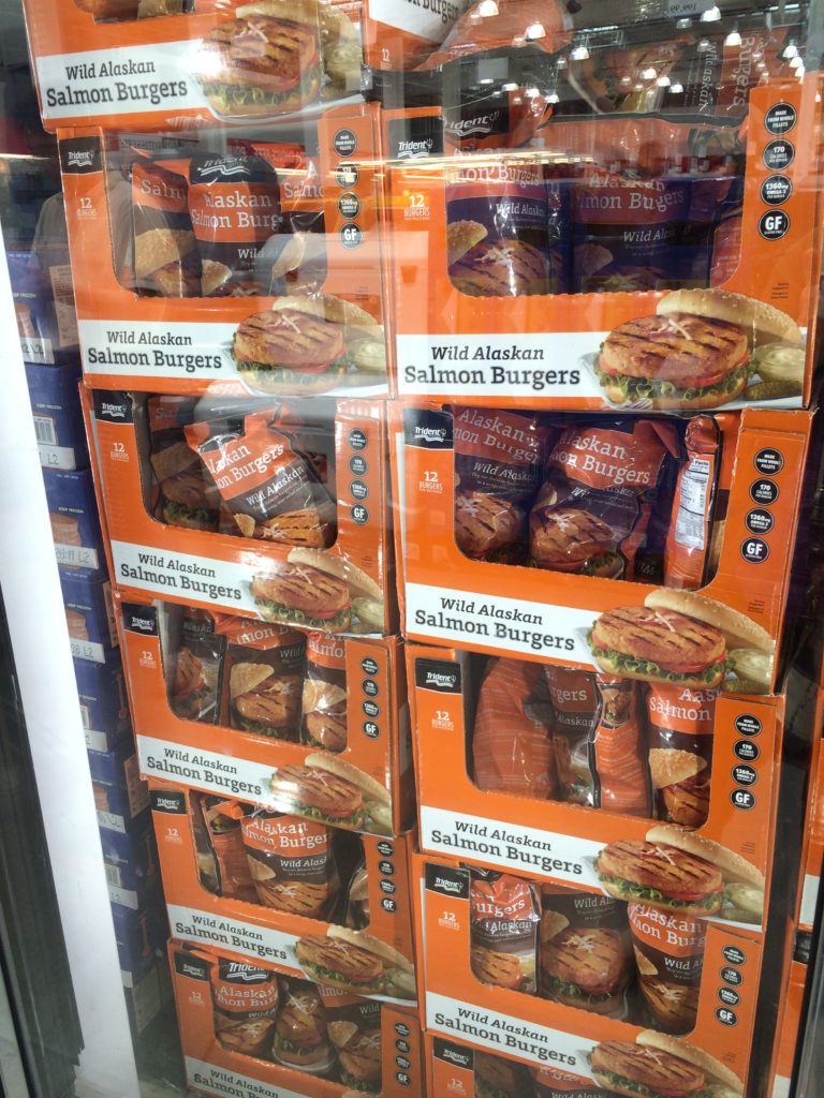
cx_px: 412
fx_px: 920
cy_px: 549
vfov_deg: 61.7
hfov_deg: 48.2
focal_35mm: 29
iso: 50
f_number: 2.2
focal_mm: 4.15
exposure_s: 1/33
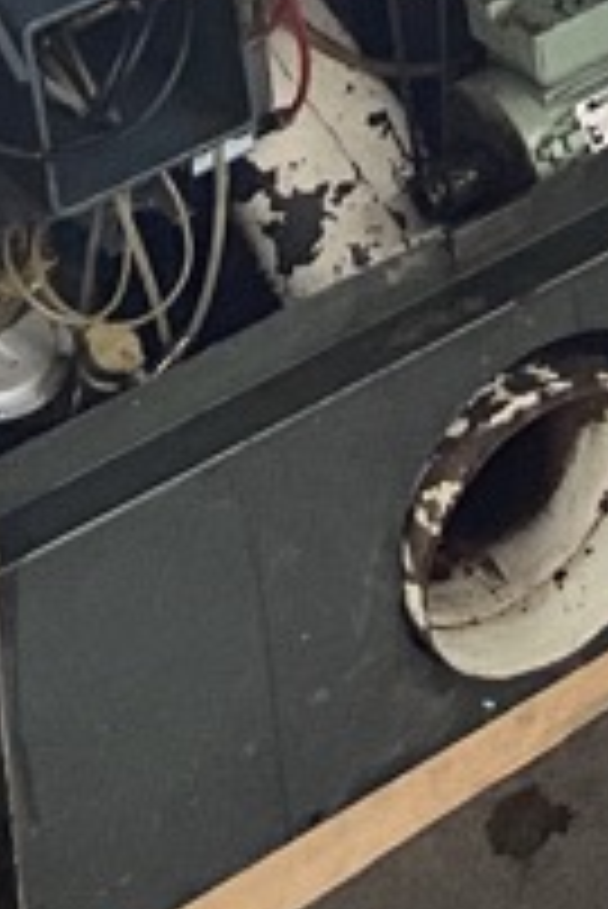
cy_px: -567
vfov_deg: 11.4
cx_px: 1180
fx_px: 4324
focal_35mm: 171
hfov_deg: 7.7
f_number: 1.8
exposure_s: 1/60
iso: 250
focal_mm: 4.25
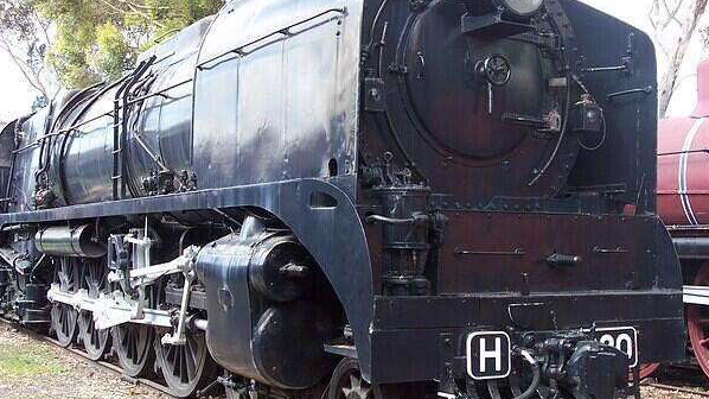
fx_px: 959
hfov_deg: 40.6
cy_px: 201
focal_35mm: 51
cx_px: 350
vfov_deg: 23.5
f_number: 2.8
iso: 80
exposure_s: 1/180
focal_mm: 6
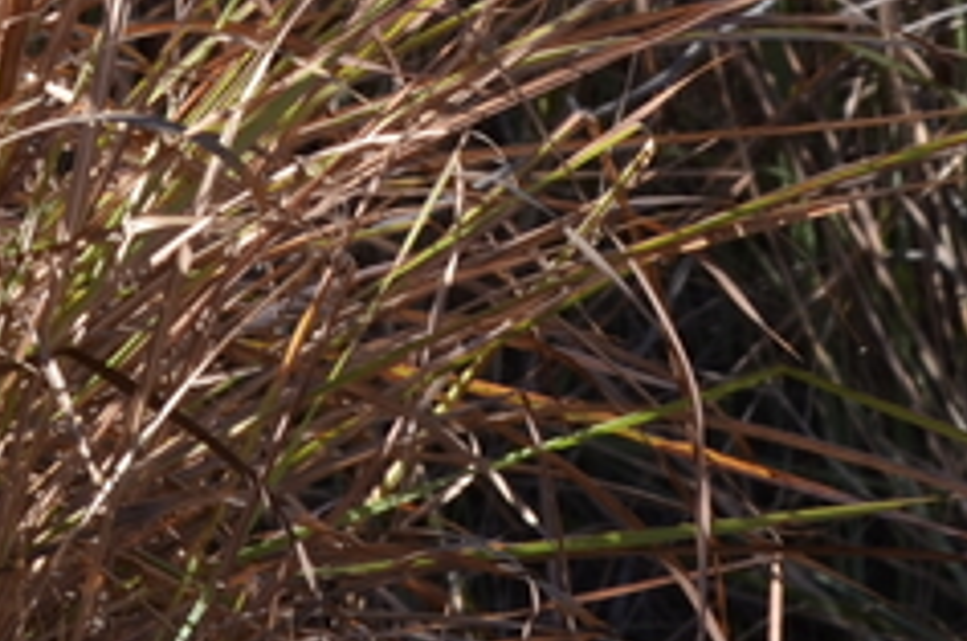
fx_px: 25145
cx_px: 2032
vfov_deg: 1.5
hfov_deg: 2.2
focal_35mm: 938
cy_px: 1527
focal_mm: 116
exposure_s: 1/250
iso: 140
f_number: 8
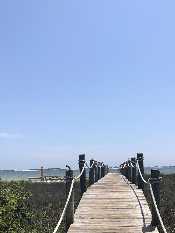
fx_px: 290
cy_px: 172
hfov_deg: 33.5
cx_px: 105
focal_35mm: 43
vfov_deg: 42.6
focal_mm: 3.99
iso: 25
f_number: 1.8
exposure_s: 1/3436
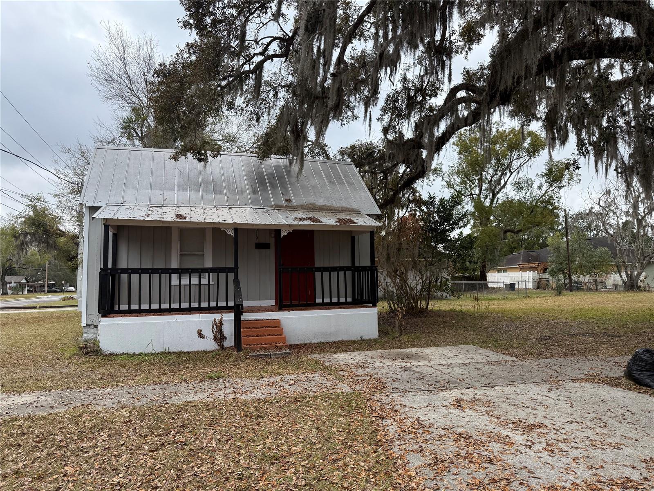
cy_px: 246
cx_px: 327
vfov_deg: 56.8
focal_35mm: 24
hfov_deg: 71.6
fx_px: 453
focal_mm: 6.76
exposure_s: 1/1230
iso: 100
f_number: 1.78
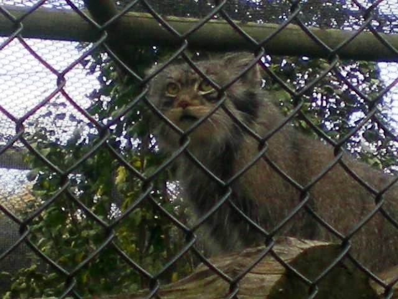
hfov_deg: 49.0
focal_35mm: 38
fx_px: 437
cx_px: 199
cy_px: 150
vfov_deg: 37.7
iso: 50
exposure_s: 1/273
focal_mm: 6.3
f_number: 3.1
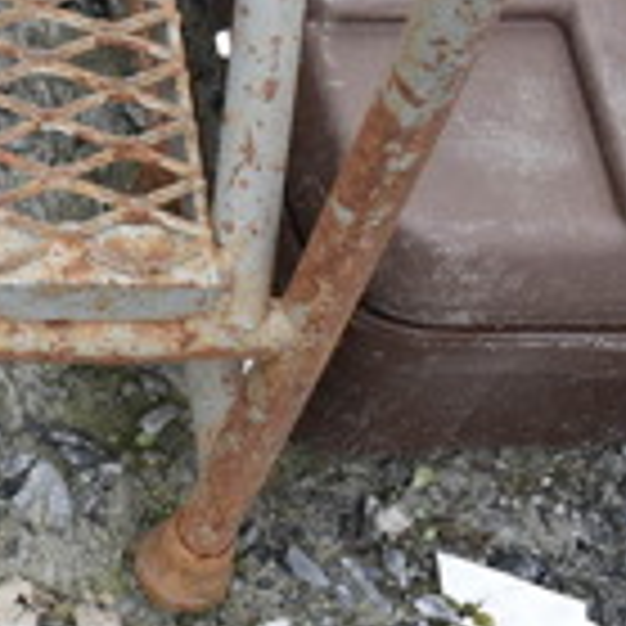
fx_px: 2412
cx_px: -459
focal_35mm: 118
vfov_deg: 14.3
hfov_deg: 13.4
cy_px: -135
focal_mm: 21
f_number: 6.3
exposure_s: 1/200
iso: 200
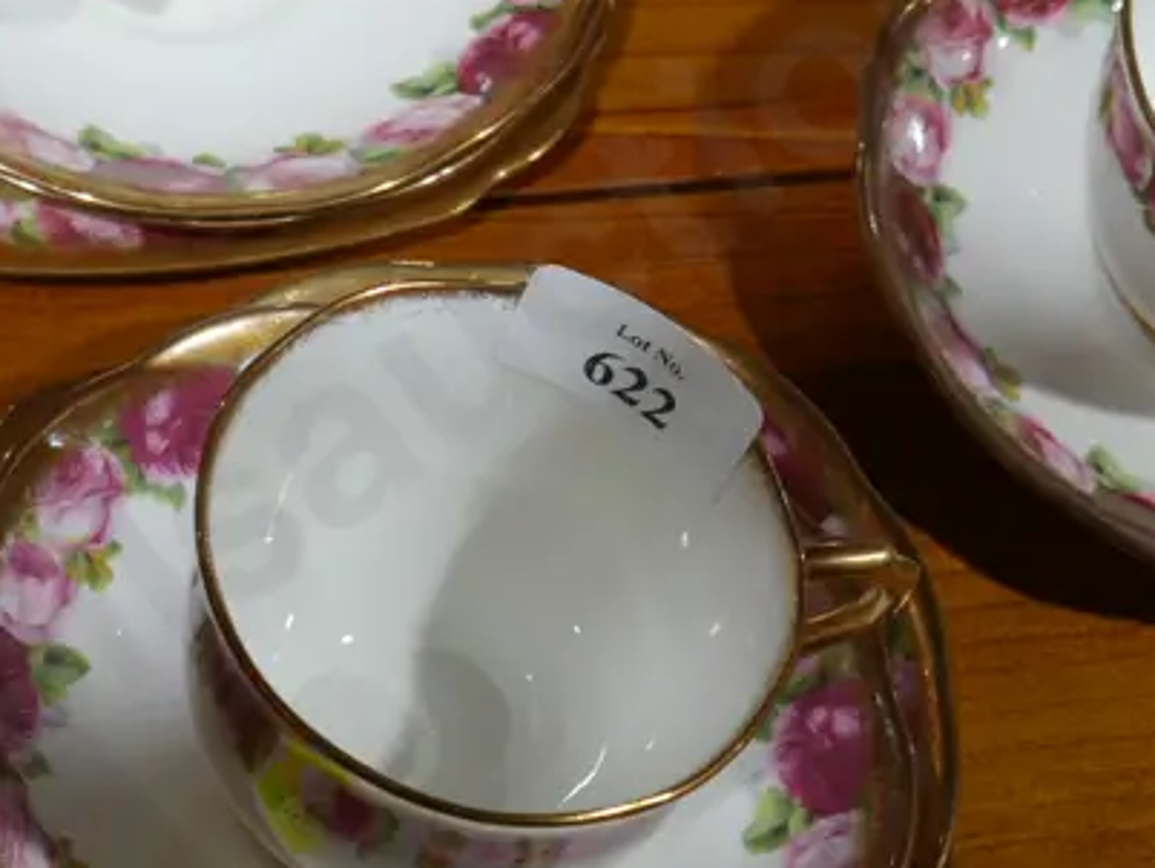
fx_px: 3739
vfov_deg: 13.2
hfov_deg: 17.5
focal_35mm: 112
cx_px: 480
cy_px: 348
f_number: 5
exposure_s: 1/60
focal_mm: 22
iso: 250
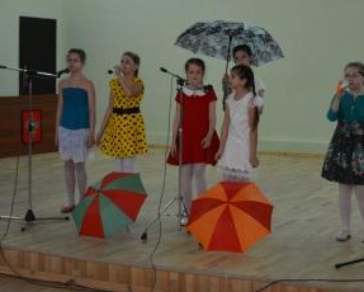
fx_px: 852
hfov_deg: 24.0
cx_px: 236
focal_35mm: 79
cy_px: 106
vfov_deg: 19.4
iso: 1600
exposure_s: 1/100
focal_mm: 36
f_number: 4.8
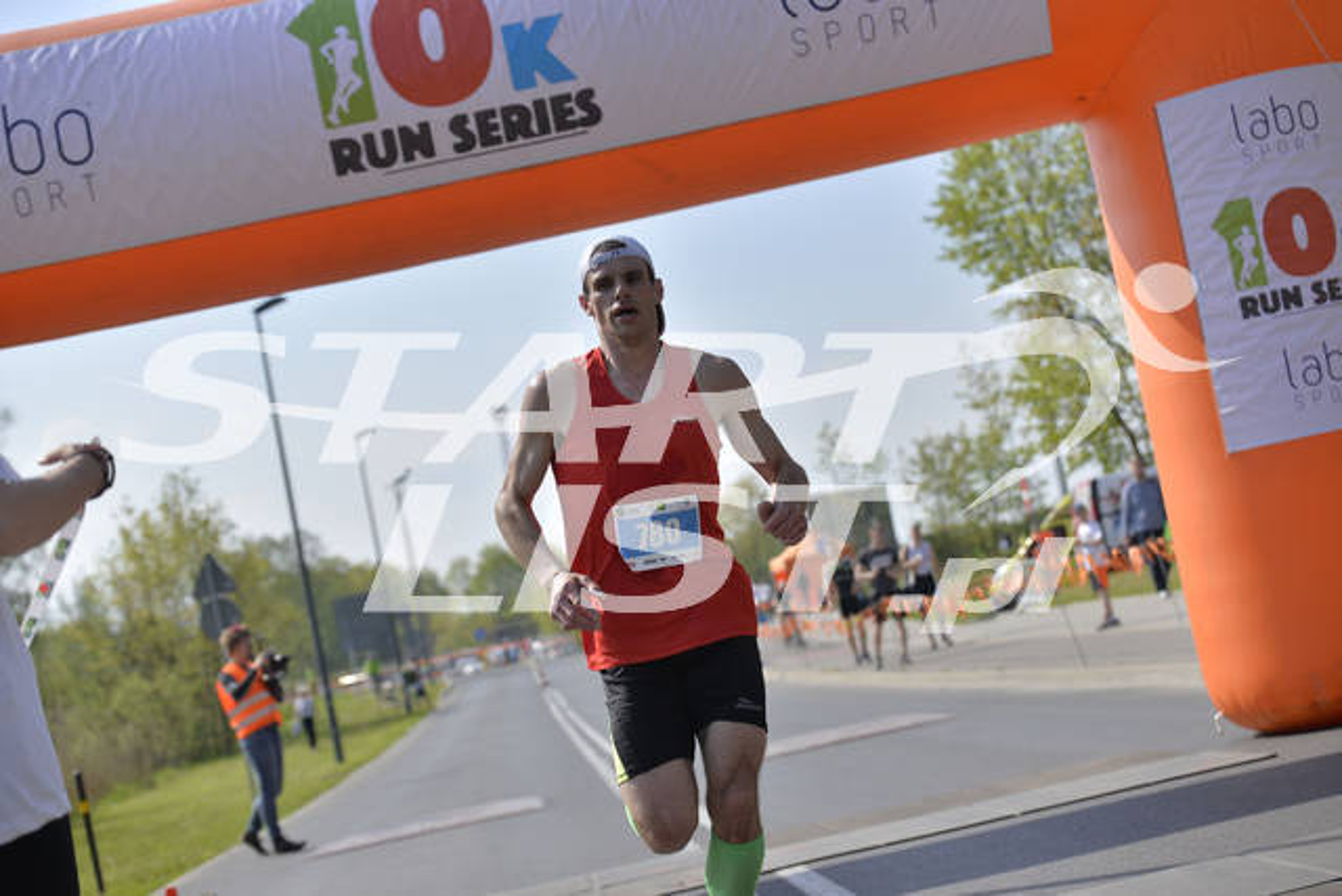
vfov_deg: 19.5
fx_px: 2610
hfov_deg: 28.8
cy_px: 448
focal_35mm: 70
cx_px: 671
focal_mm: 70
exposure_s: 1/4000
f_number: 4
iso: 200
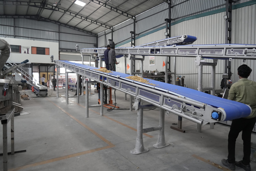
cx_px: 128
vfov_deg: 53.1
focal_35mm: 24
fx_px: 171
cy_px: 86
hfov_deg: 73.7
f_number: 4
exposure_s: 1/200
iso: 4000
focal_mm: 24
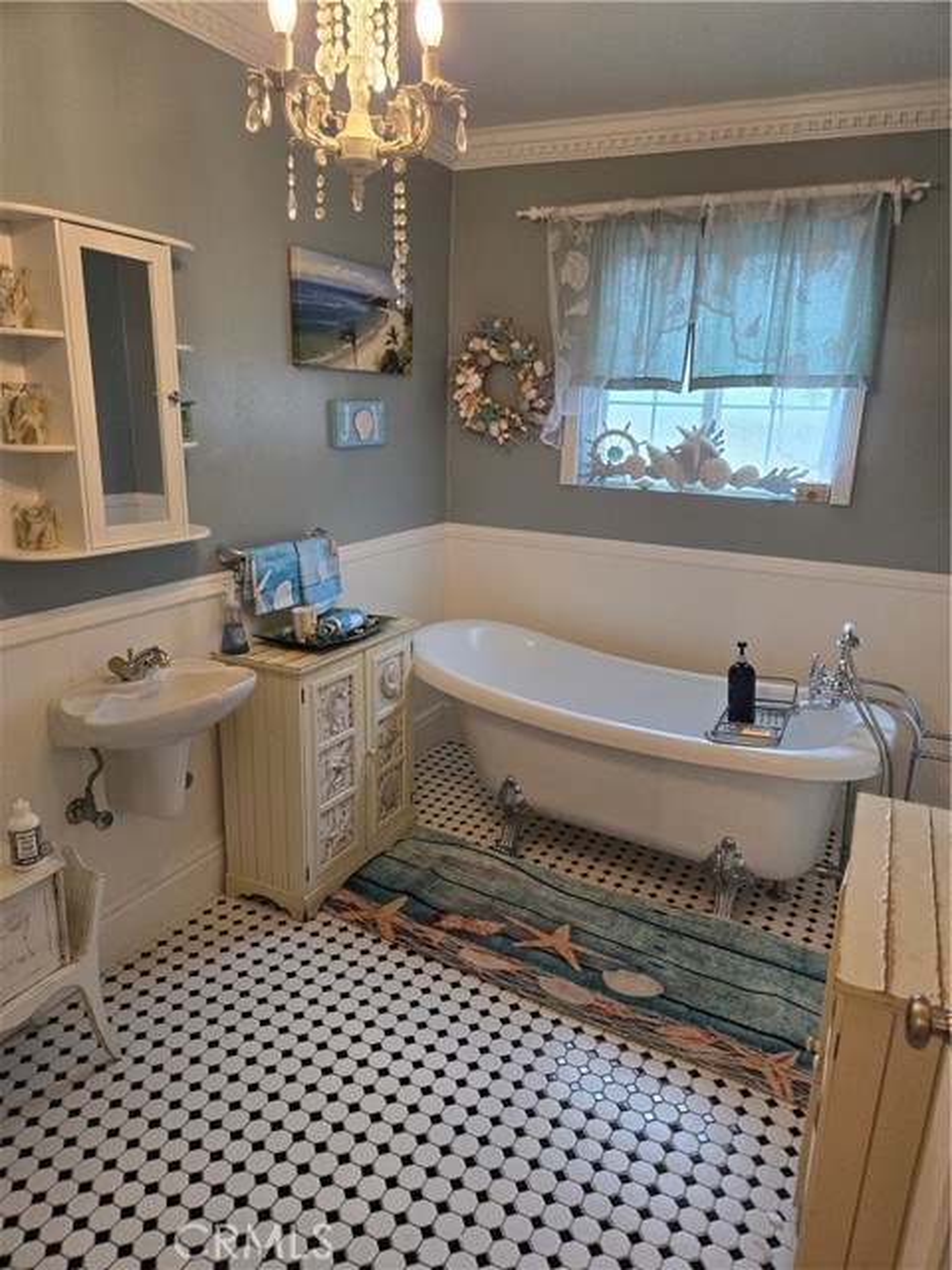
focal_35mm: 23
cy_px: 635
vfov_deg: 73.9
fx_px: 843
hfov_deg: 58.9
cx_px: 476
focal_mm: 5.4
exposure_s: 1/120
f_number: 1.8
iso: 200
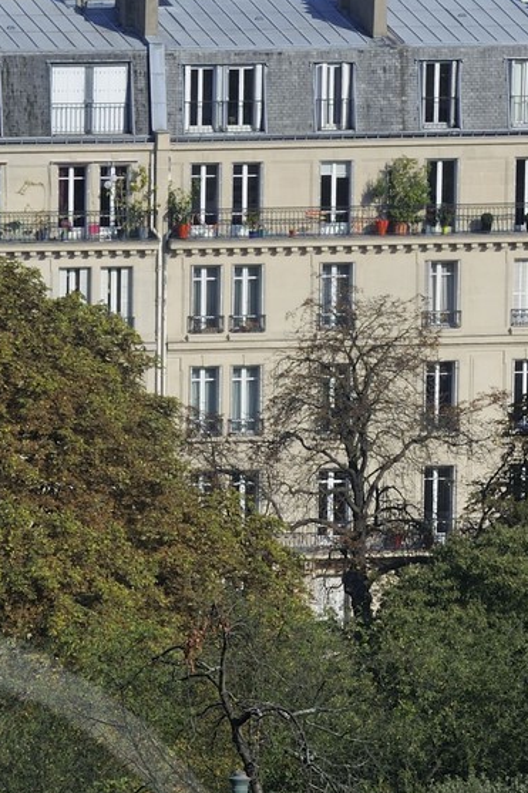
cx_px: -144
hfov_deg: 3.0
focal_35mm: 460
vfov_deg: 4.5
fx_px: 10126
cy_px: 1061
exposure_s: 1/160
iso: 200
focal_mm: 160
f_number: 14
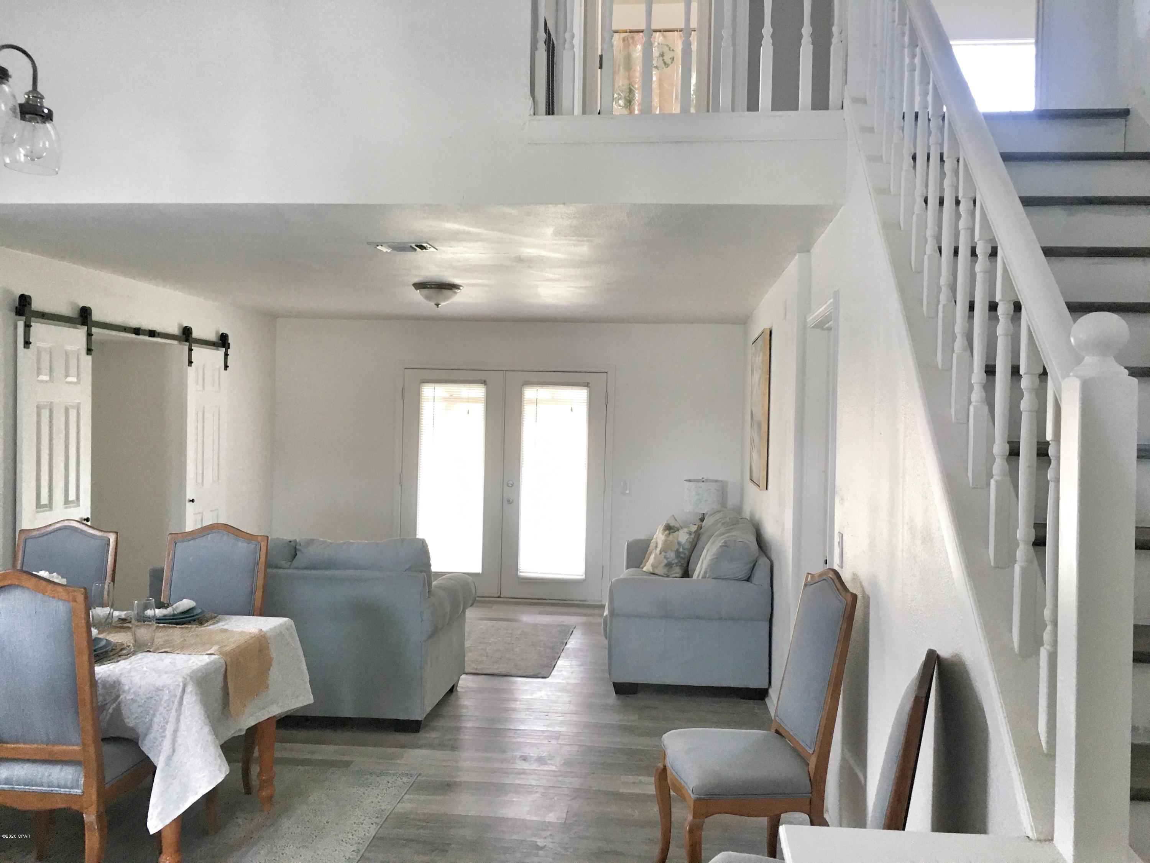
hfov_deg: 61.7
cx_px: 575
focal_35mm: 29
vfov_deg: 48.2
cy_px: 432
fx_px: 963
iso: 40
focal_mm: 4.15
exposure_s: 1/30
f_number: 2.2
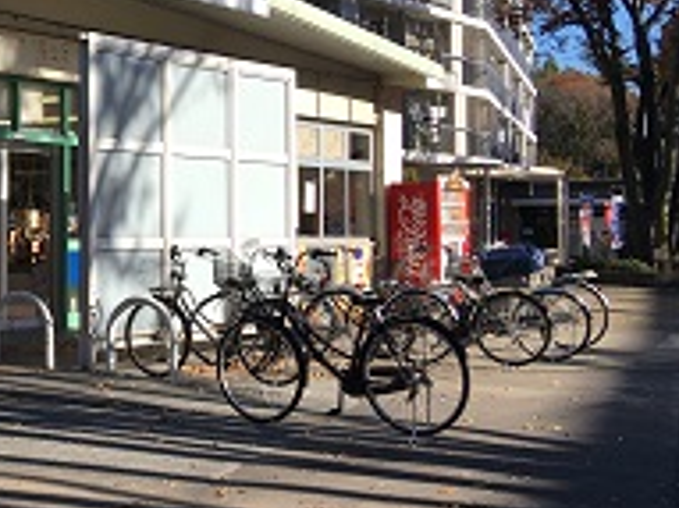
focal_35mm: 73
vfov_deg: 20.1
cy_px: 167
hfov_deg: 24.4
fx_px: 1431
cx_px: -114
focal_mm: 4.15
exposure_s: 1/1166
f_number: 2.2
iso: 25
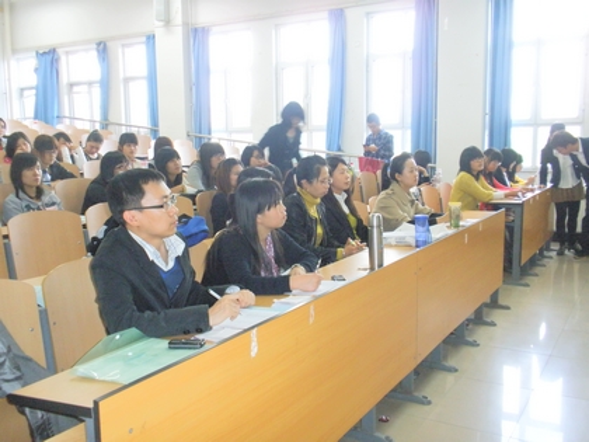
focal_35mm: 37
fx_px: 630
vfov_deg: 38.7
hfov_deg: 50.1
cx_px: 294
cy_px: 221
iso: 200
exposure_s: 1/30
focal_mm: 6.6
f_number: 3.5
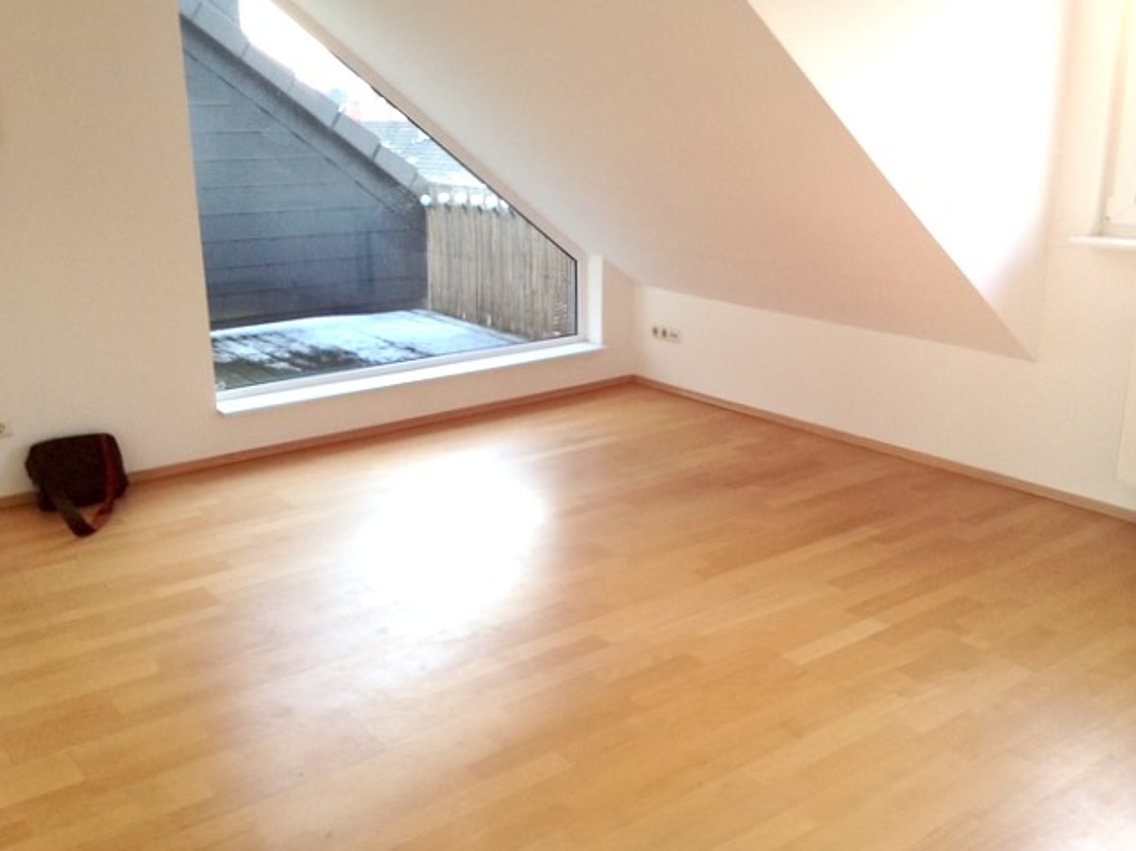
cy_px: 426
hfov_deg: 52.6
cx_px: 568
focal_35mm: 35
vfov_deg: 40.7
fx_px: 1148
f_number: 2.4
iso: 100
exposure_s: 1/20
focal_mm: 4.28
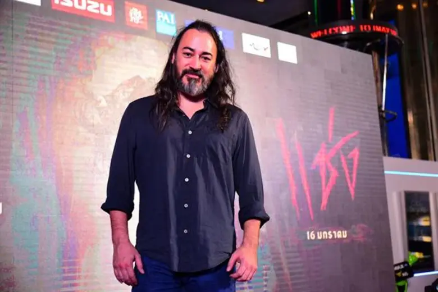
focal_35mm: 50
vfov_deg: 27.0
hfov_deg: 39.6
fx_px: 608
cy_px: 146
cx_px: 219
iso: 1600
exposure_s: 1/180
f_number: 4
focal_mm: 50
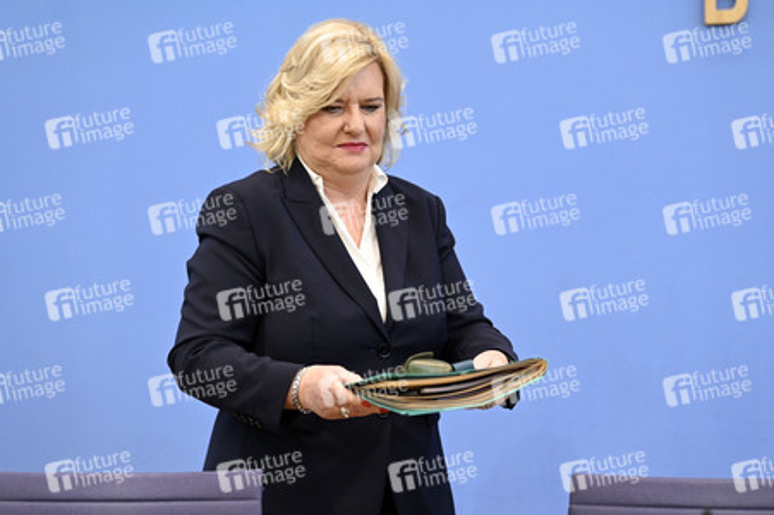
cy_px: 258
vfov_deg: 16.0
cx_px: 387
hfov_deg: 23.9
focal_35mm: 85
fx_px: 1826
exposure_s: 1/800
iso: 2000
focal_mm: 85
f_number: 2.8
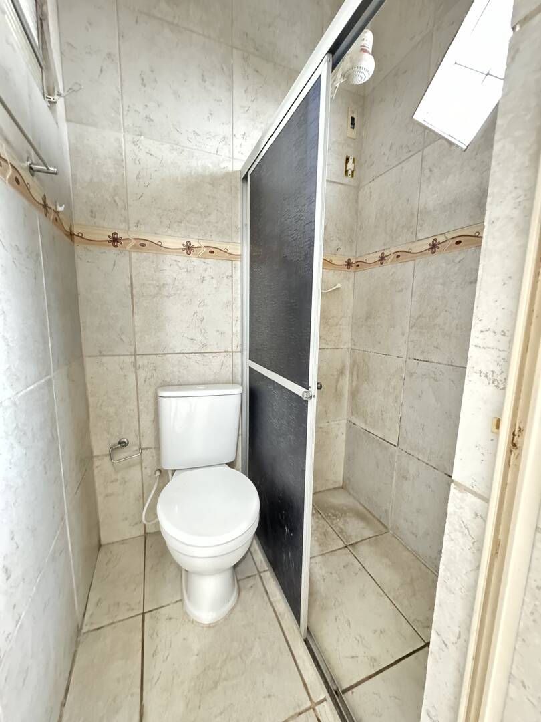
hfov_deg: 85.7
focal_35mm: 14
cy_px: 361
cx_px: 270
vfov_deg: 102.1
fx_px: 292
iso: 2500
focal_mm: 2.22
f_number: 2.2
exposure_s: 1/24
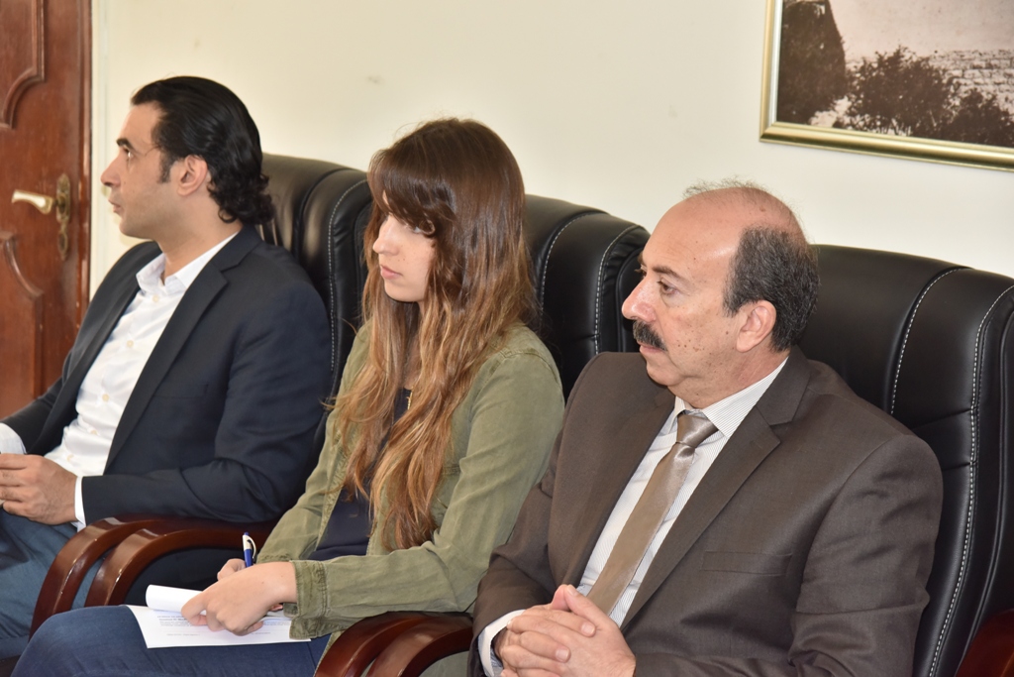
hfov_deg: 22.1
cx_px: 507
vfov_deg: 14.9
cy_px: 338
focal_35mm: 92
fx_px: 2592
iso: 1600
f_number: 5.6
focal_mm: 92
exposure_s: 1/80
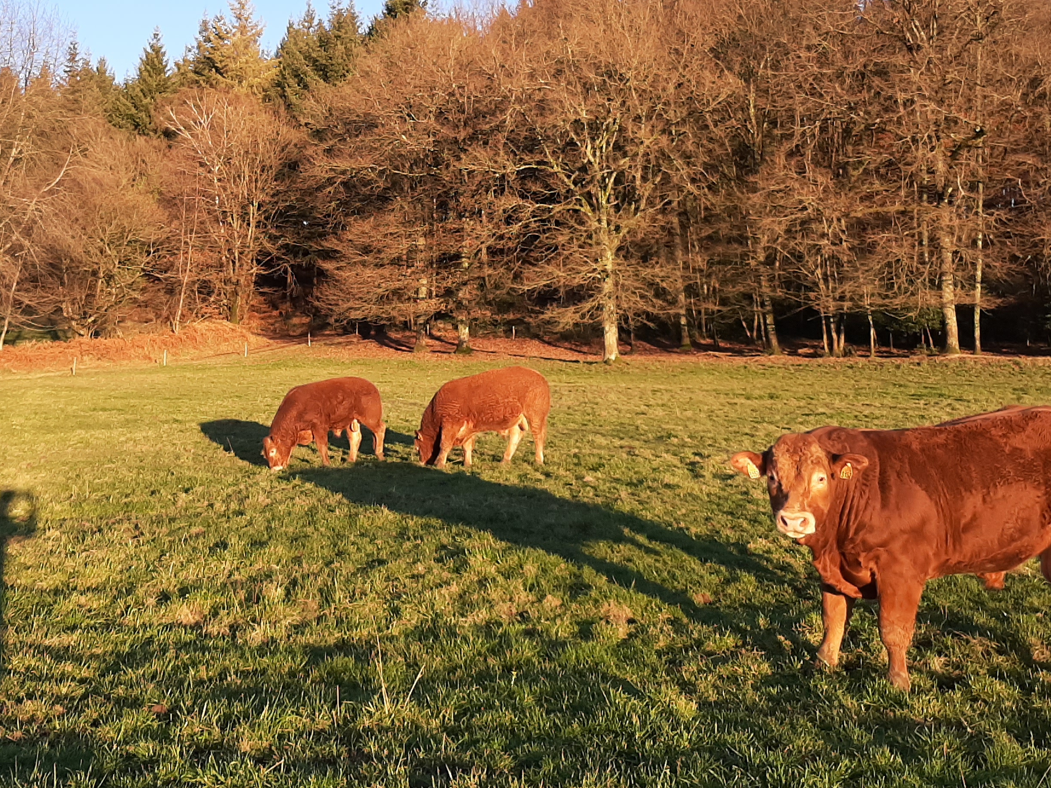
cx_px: 369
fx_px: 1305
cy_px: 207
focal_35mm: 43
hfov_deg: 43.4
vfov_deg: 33.0
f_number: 1.7
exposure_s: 1/484
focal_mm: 3.93
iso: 40
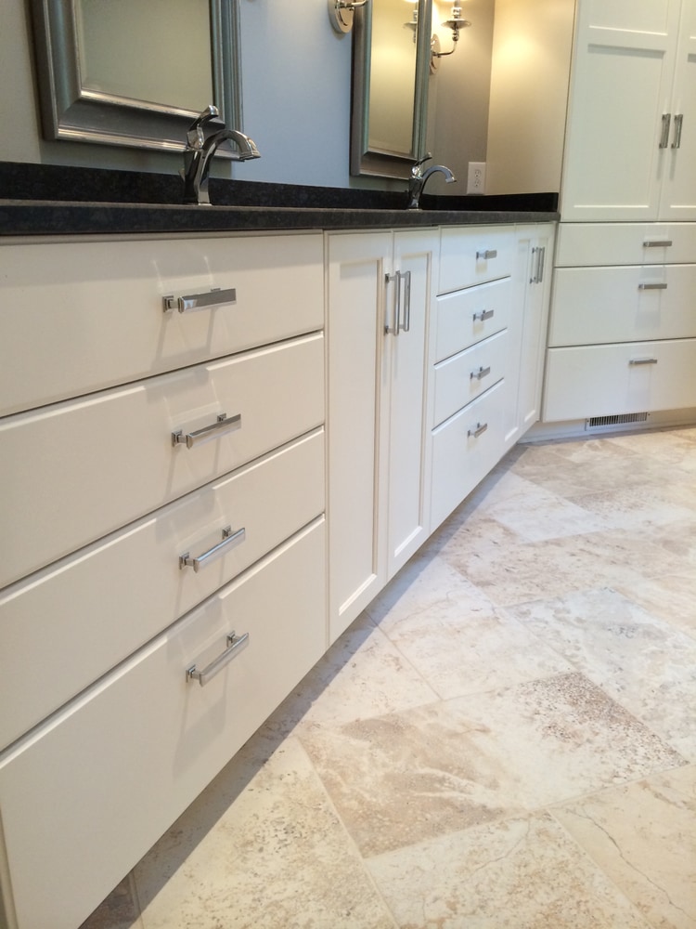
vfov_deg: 60.0
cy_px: 464
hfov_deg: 46.8
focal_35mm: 30
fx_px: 804
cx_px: 348
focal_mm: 4.12
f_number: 2.2
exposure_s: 1/30
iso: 64
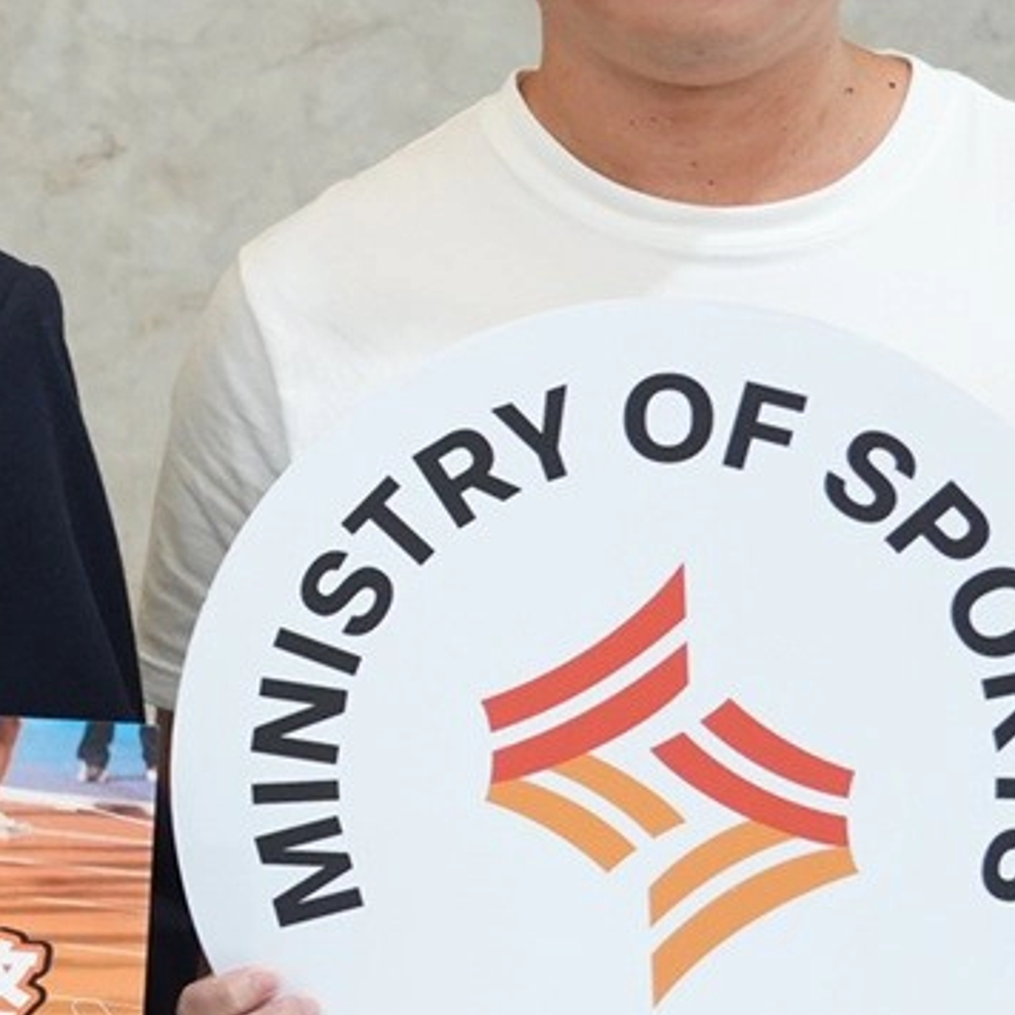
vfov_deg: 14.2
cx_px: -556
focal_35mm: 123
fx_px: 4080
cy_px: 393
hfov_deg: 13.3
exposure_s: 1/160
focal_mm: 35
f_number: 4.5
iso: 2000
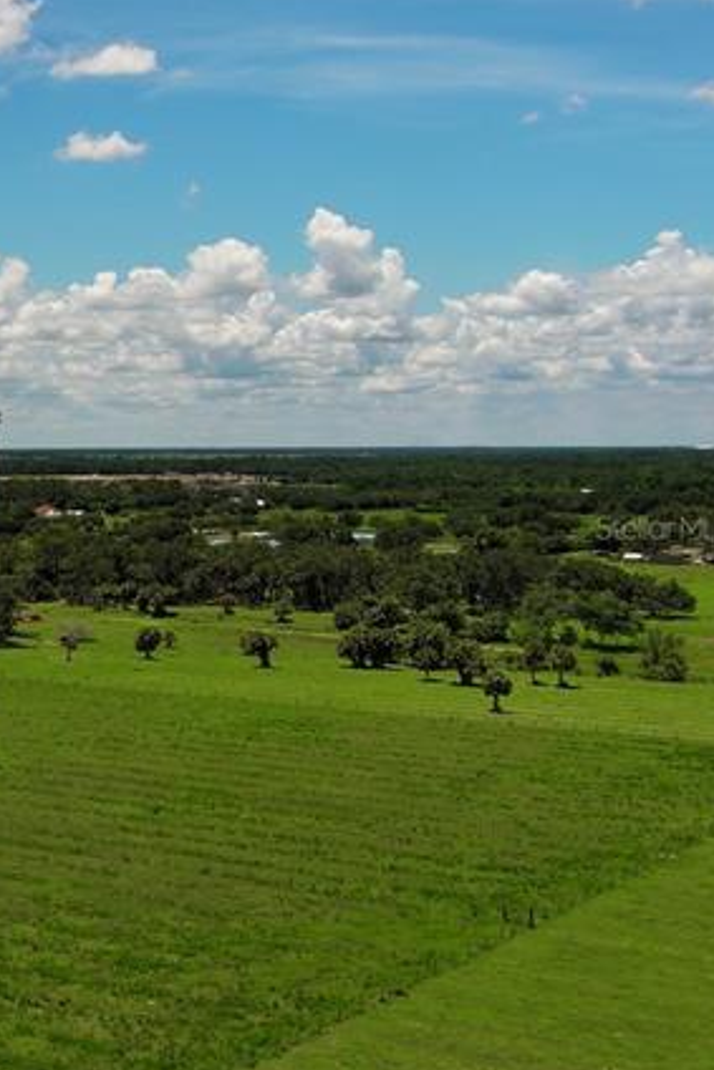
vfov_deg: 28.8
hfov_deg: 16.5
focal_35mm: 70
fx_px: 2081
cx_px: -553
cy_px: 527
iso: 100
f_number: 9
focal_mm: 10.57
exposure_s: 1/320
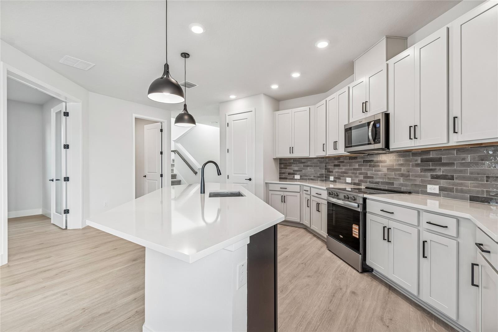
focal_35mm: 15
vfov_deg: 77.3
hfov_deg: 100.4
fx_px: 207
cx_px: 249
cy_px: 166
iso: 100
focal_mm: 10
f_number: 7.1
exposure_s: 1/5
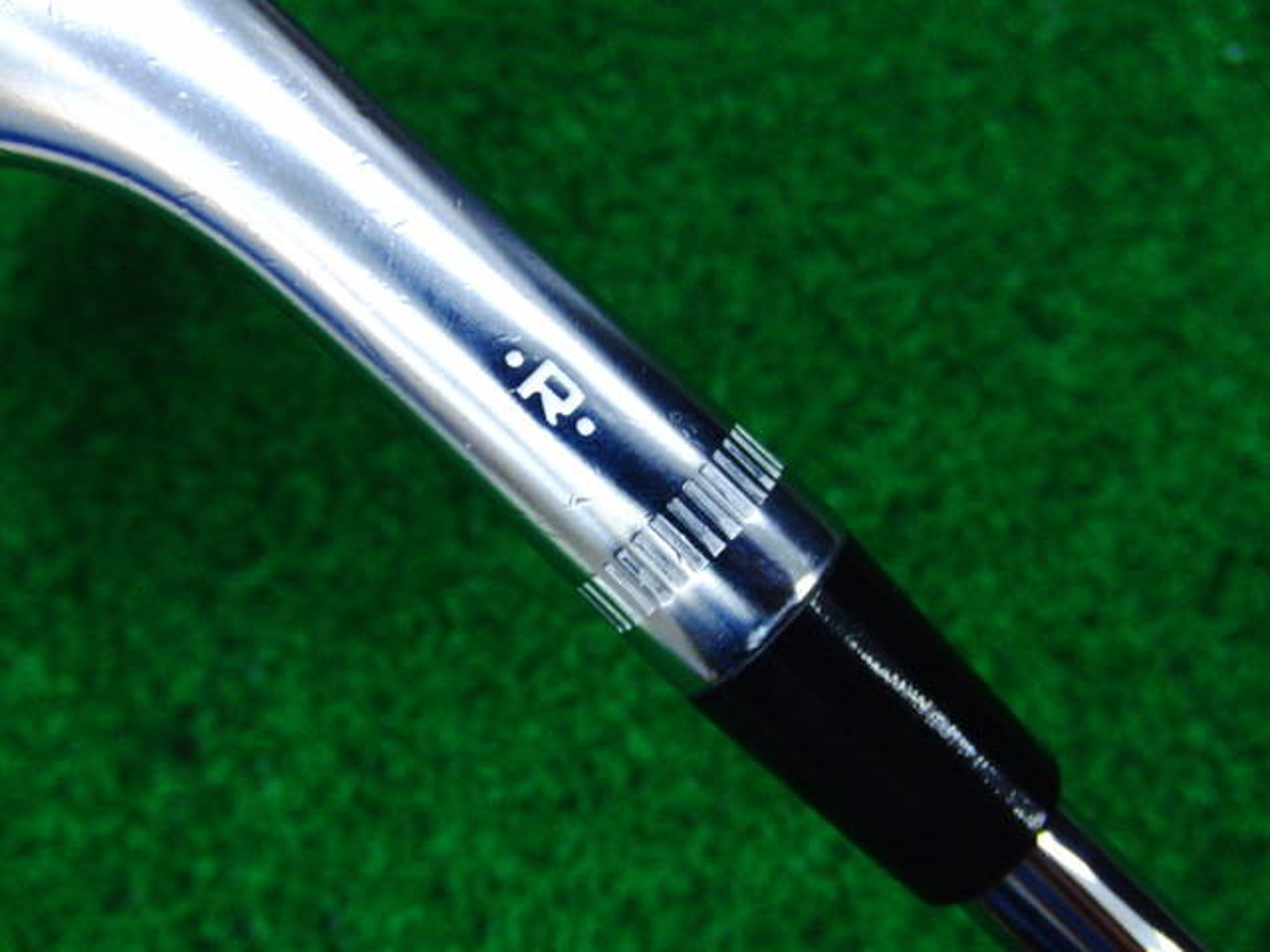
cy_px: 476
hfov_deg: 50.1
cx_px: 635
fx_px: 1357
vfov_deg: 38.7
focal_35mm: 37
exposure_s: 1/50
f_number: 3.6
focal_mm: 6.42
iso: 400
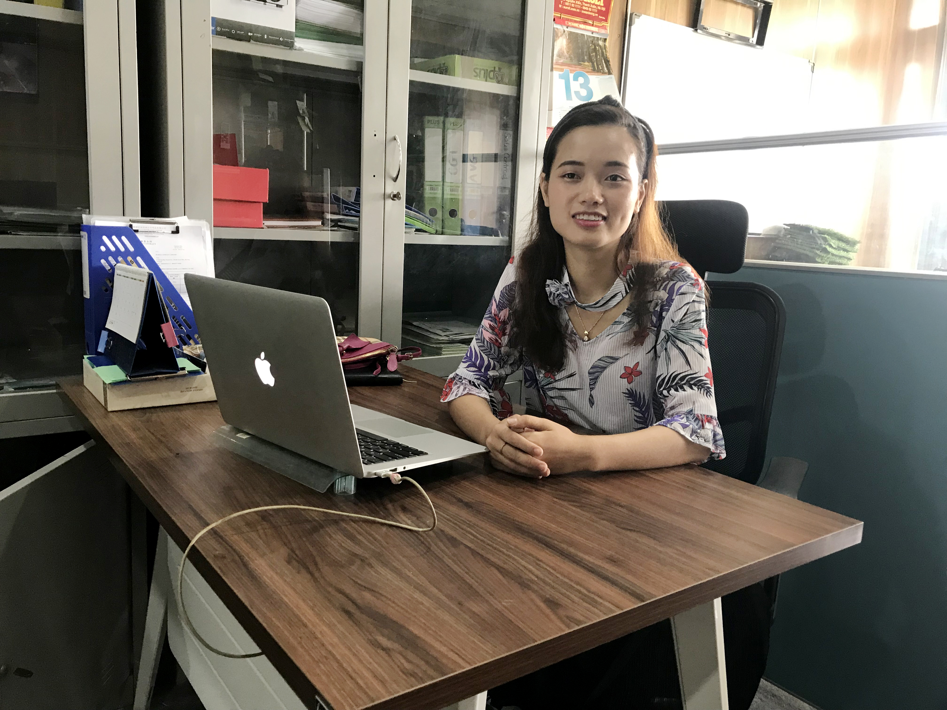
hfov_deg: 63.4
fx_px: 766
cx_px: 474
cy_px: 355
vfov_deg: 49.7
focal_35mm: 28
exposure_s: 1/17
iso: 40
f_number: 1.8
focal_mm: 3.99
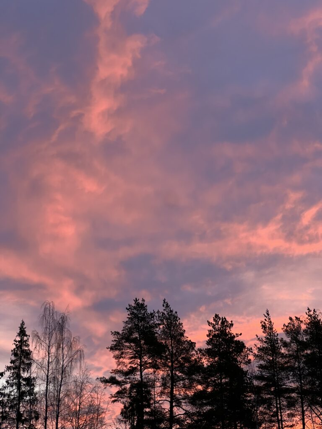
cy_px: 214
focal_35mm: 77
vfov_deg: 25.3
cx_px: 161
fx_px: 955
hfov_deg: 19.1
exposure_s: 1/99
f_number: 2.8
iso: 160
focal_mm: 9
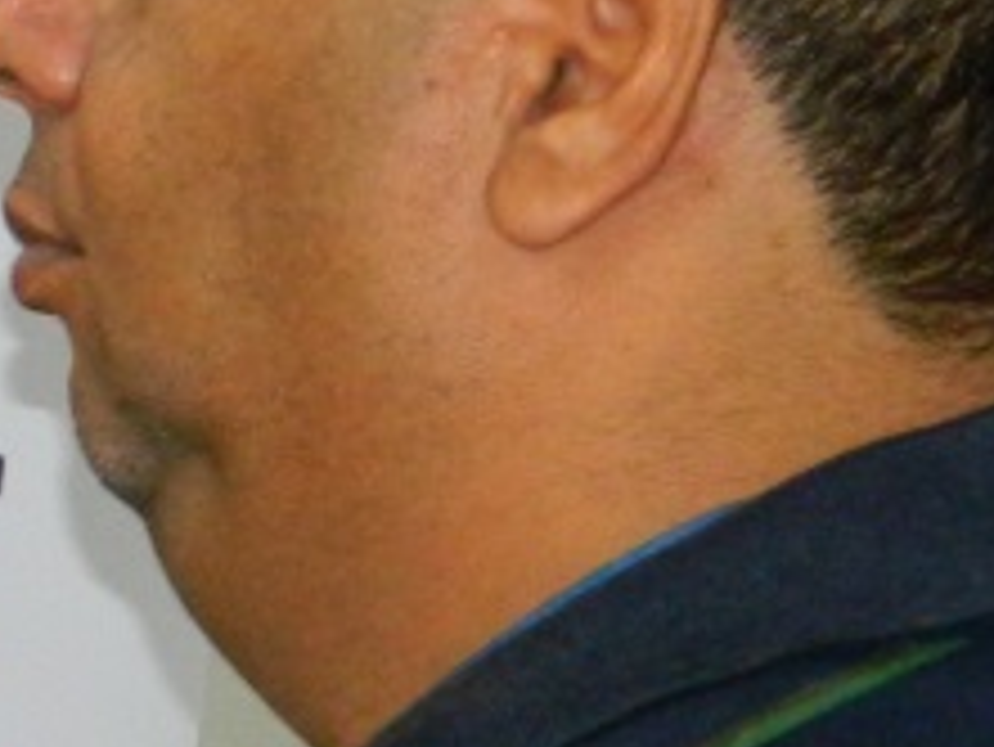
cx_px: -1210
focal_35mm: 387
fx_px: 11119
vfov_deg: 3.8
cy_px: 1118
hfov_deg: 5.0
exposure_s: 1/30
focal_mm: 10.2
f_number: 3.8
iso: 200
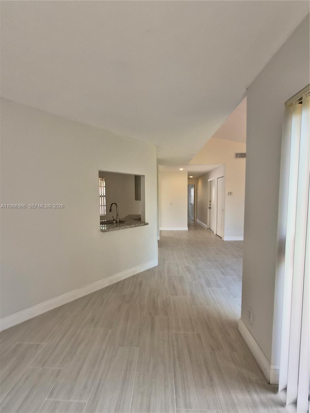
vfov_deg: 106.2
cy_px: 206
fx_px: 155
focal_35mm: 13
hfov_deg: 89.9
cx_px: 155
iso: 40
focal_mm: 1.7
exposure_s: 1/60
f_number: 2.2
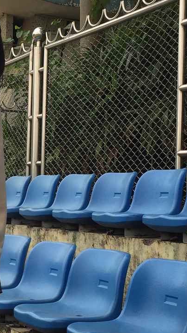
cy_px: 163
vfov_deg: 27.9
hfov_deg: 15.6
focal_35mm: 76
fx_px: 670
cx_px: -2
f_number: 2.2
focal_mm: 4.15
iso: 32
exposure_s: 1/807
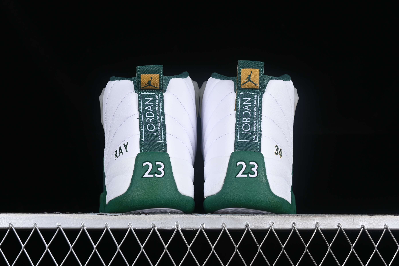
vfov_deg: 18.2
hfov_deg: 27.0
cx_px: 200
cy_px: 133
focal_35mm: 75
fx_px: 831
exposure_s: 1/100
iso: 160
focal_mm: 50
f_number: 8
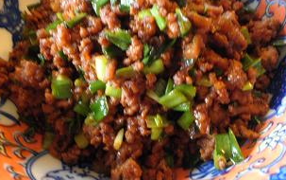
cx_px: 144
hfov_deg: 50.3
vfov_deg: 32.8
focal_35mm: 39
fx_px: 304
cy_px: 80
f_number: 2.8
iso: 250
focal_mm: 4.7
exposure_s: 1/4
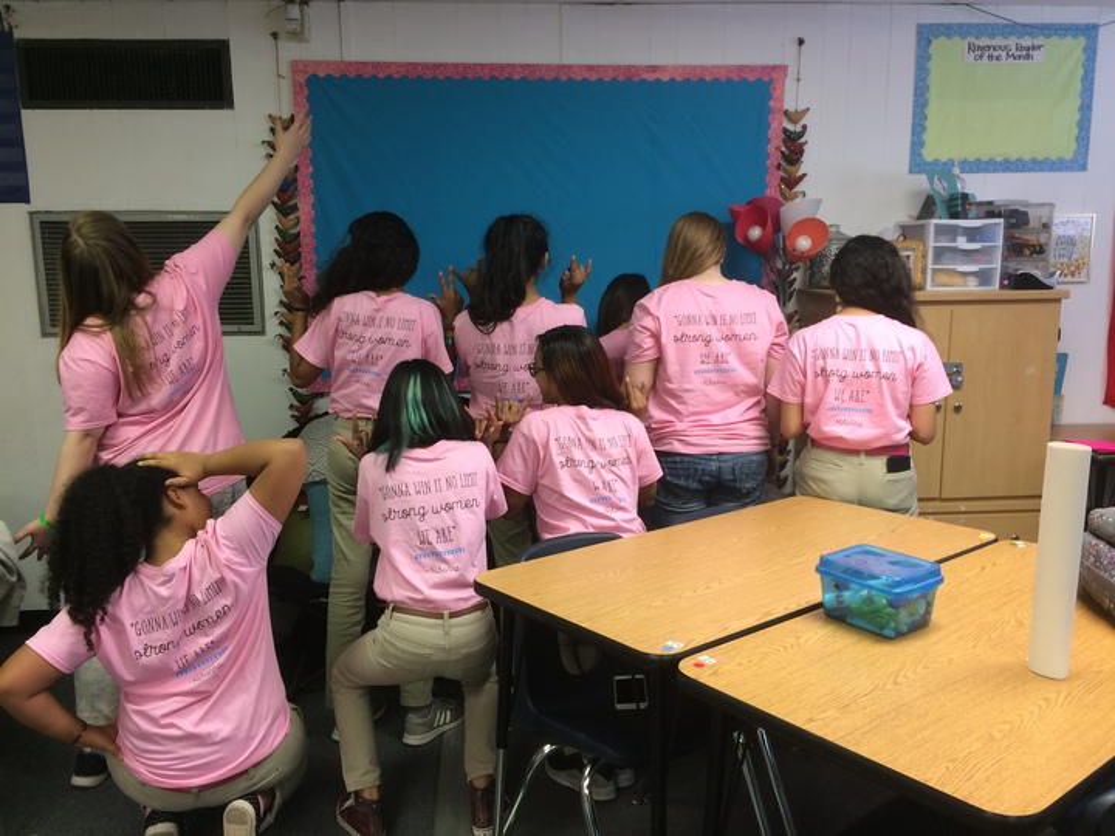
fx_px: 934
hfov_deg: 61.7
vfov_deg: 48.2
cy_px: 418
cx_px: 558
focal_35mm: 29
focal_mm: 4.15
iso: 80
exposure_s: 1/30
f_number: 2.2
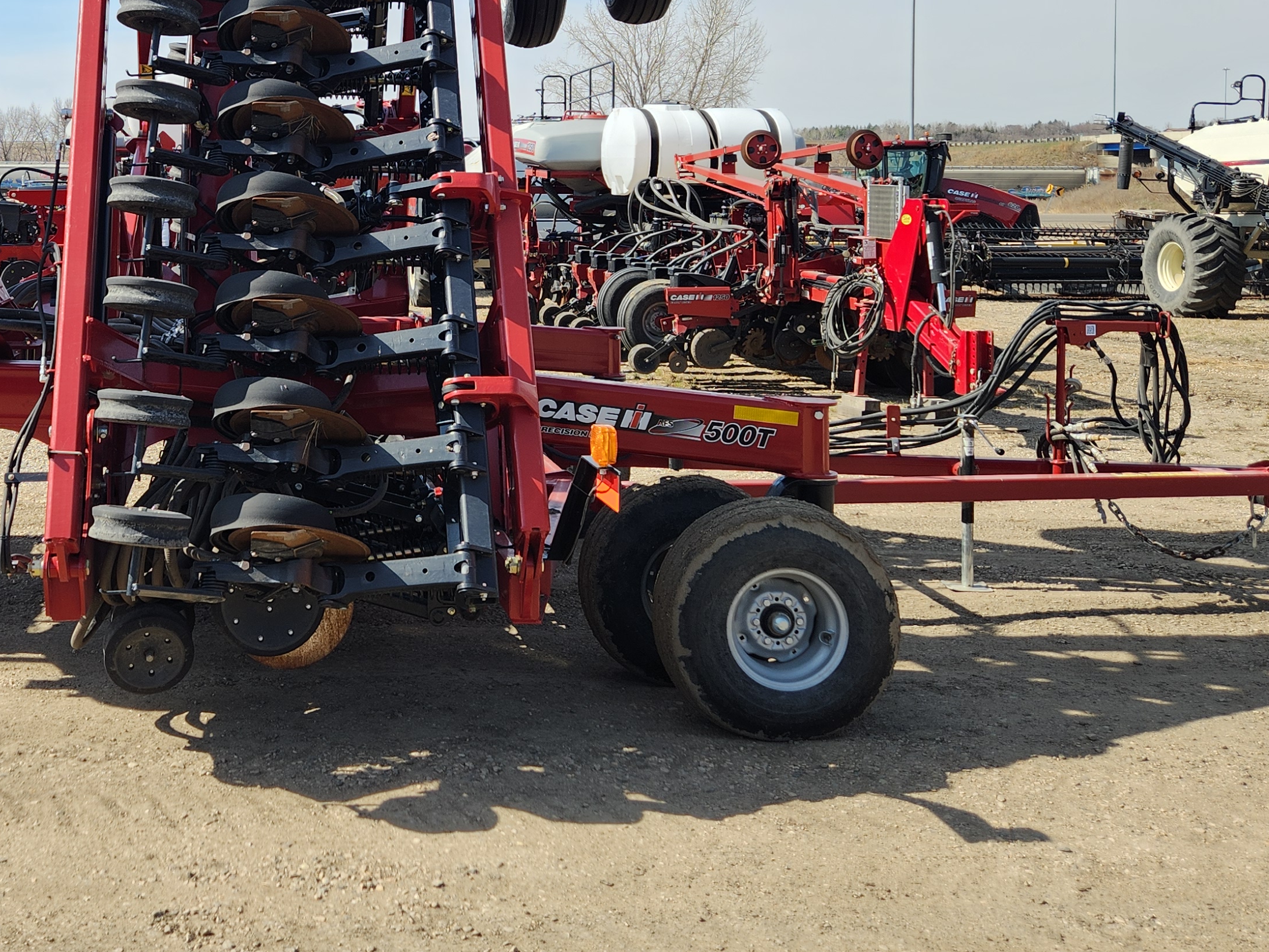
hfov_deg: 43.0
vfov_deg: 33.5
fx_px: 1540
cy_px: 216
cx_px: 275
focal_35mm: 42
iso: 20
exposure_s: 1/1099
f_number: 1.8
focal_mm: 5.4
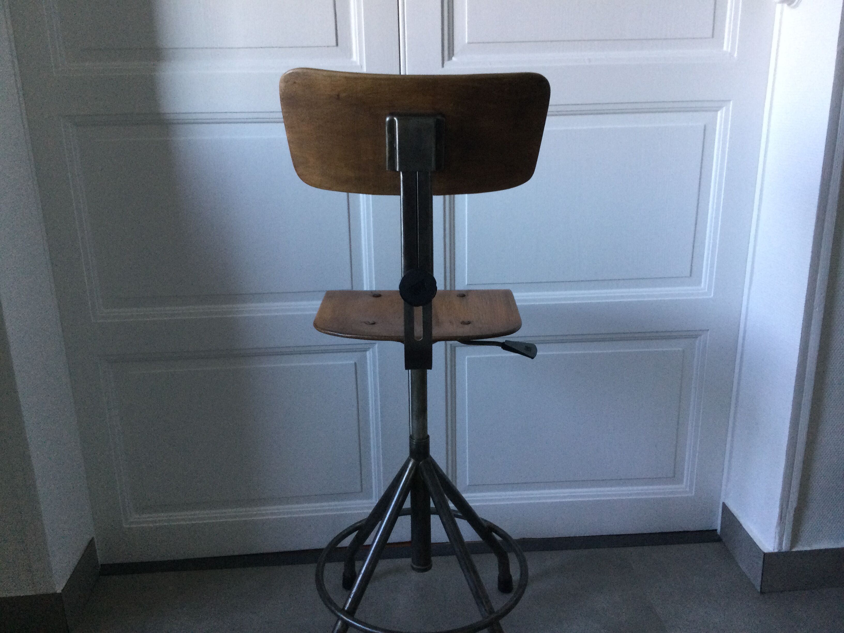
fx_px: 756
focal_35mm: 31
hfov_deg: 58.4
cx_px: 422
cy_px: 316
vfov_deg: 45.4
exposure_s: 1/33
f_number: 2.4
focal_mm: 3.3
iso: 160
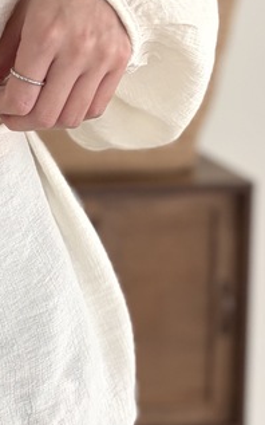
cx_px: -142
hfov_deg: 14.0
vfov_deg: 23.8
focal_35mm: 87
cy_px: 180
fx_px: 1006
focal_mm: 5.96
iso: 125
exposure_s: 1/121
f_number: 1.6
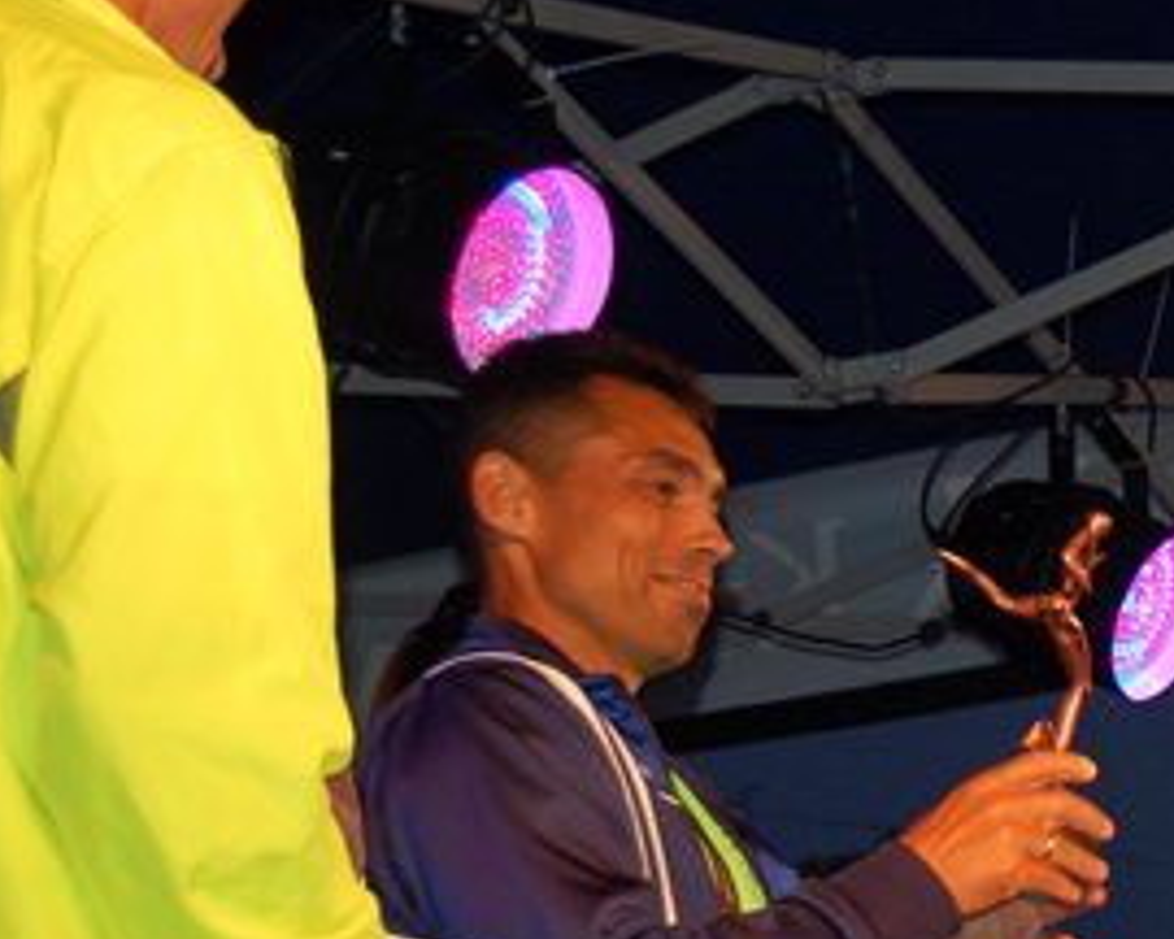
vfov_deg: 10.6
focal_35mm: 146
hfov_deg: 12.8
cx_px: 1474
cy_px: 724
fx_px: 5073
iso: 400
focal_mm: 40
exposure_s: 1/60
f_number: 5
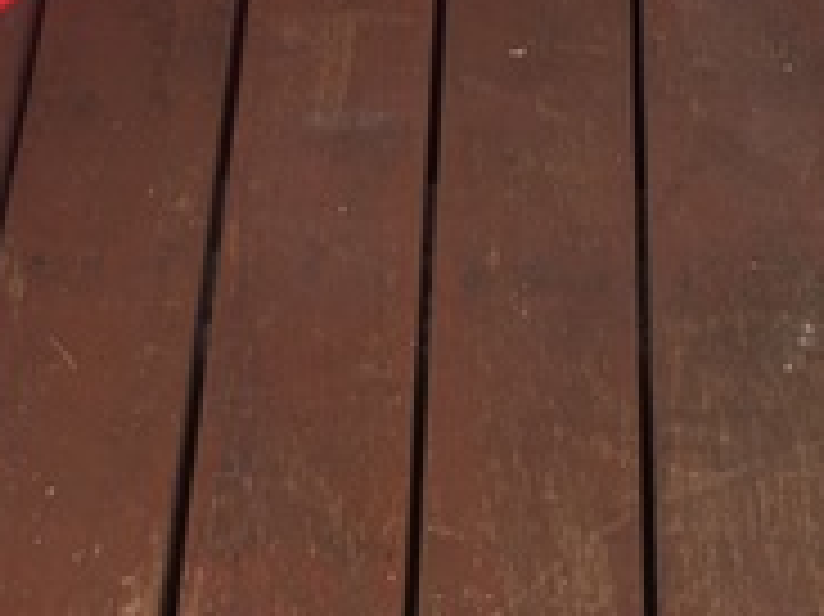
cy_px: -409
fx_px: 3021
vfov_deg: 11.0
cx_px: 608
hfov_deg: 15.5
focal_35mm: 127
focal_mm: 4.15
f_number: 2.2
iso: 25
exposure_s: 1/106
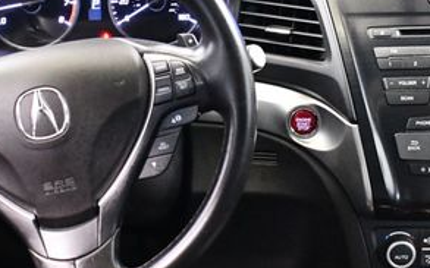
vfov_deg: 14.7
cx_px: 249
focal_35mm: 89
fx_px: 1043
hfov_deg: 23.3
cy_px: 173
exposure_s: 1/60
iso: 6400
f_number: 3.8
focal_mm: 20
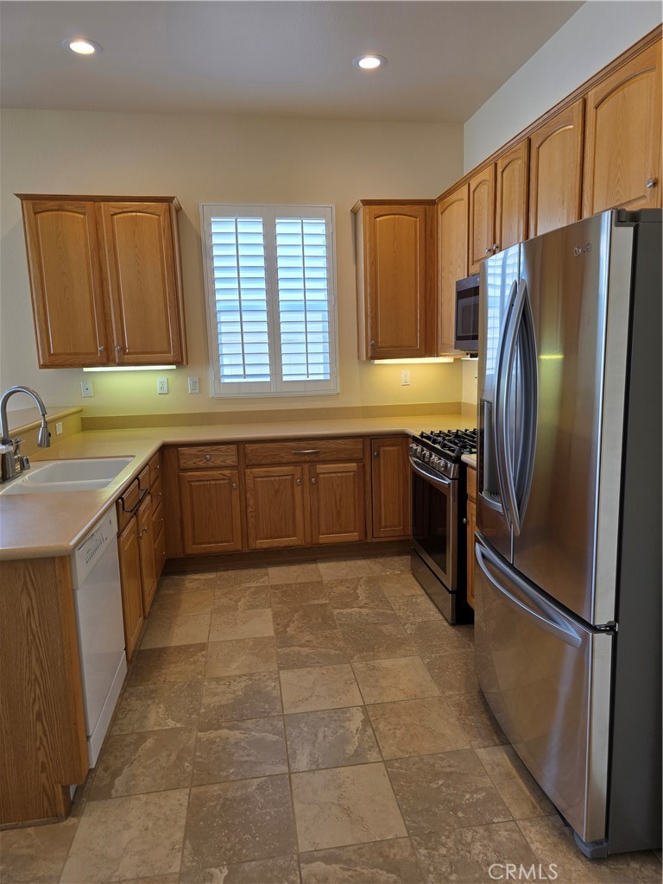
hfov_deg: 58.9
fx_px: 587
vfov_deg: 73.9
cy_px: 442
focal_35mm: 23
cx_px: 332
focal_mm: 6.3
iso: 64
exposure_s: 1/120
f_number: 1.7
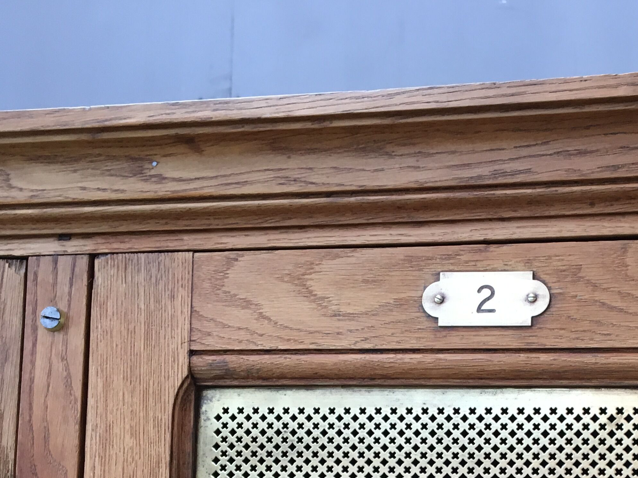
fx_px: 1087
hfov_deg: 31.6
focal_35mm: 59
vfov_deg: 23.7
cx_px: 535
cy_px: 481
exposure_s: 1/33
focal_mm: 4.15
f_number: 2.2
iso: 80
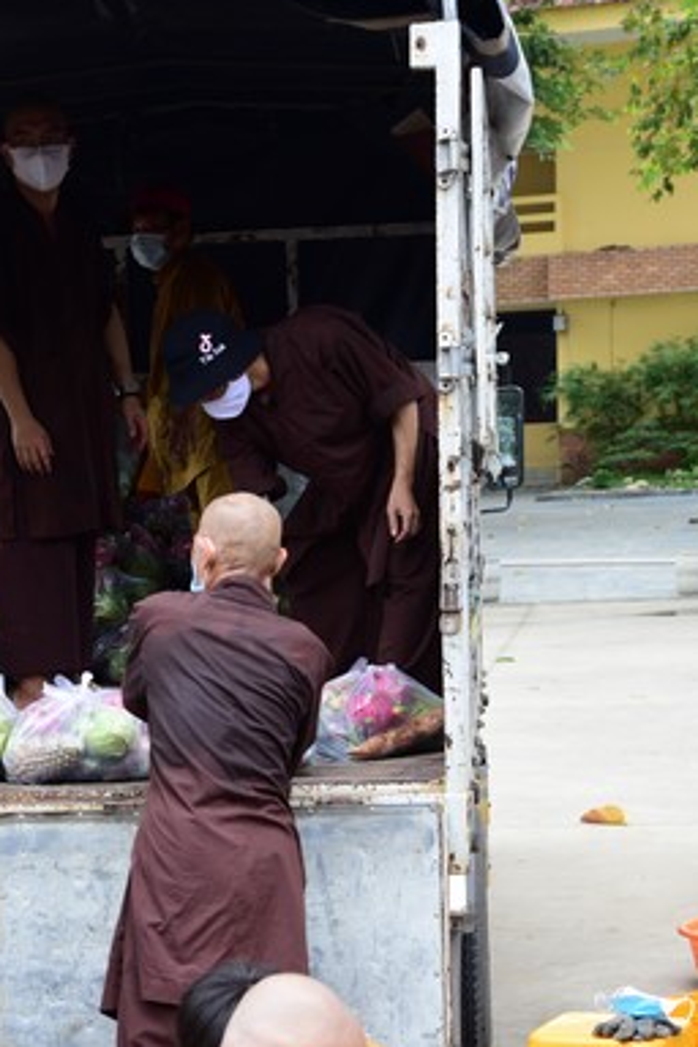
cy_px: 736
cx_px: 128
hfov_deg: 13.0
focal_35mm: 105
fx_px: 3054
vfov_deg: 19.4
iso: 500
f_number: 6.3
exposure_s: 1/160
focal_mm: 62
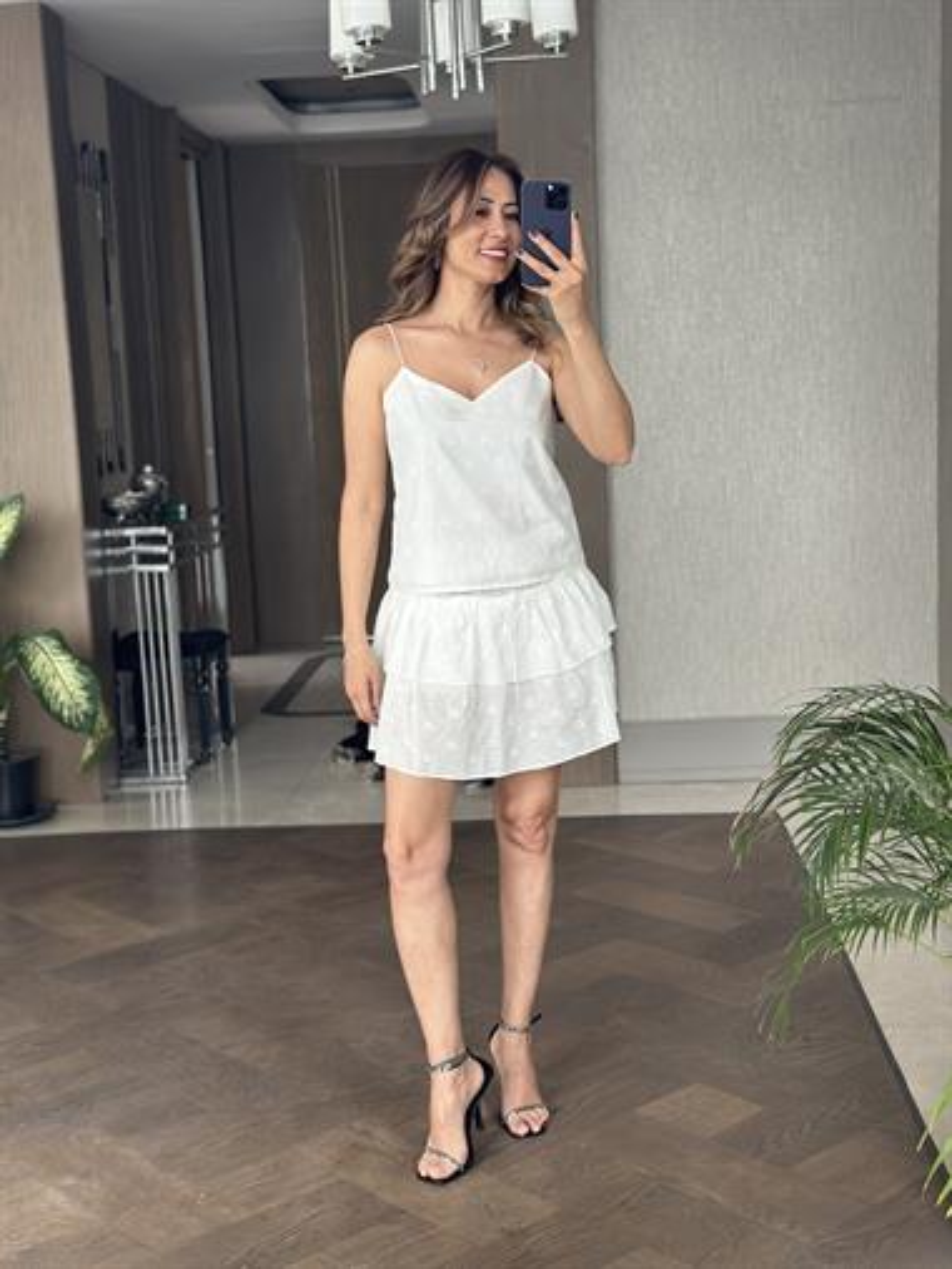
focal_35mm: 48
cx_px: 476
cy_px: 634
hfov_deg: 30.3
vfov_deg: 39.6
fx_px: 1759
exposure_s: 1/70
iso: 125
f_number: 1.78
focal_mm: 6.86
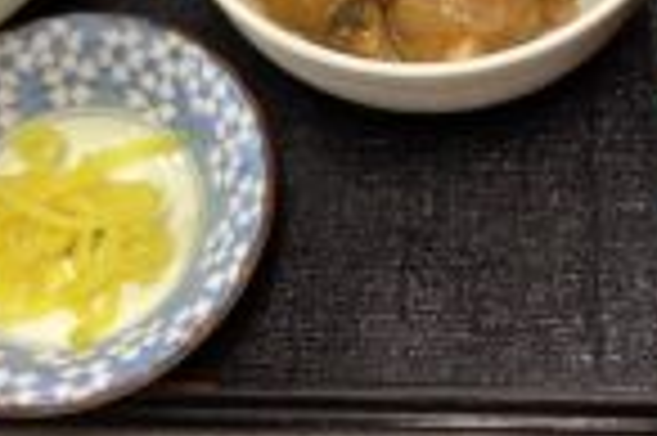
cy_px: -92
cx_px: 488
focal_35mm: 83
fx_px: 1513
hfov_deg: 24.2
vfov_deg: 15.8
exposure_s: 1/50
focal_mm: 3.3
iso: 125
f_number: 2.4
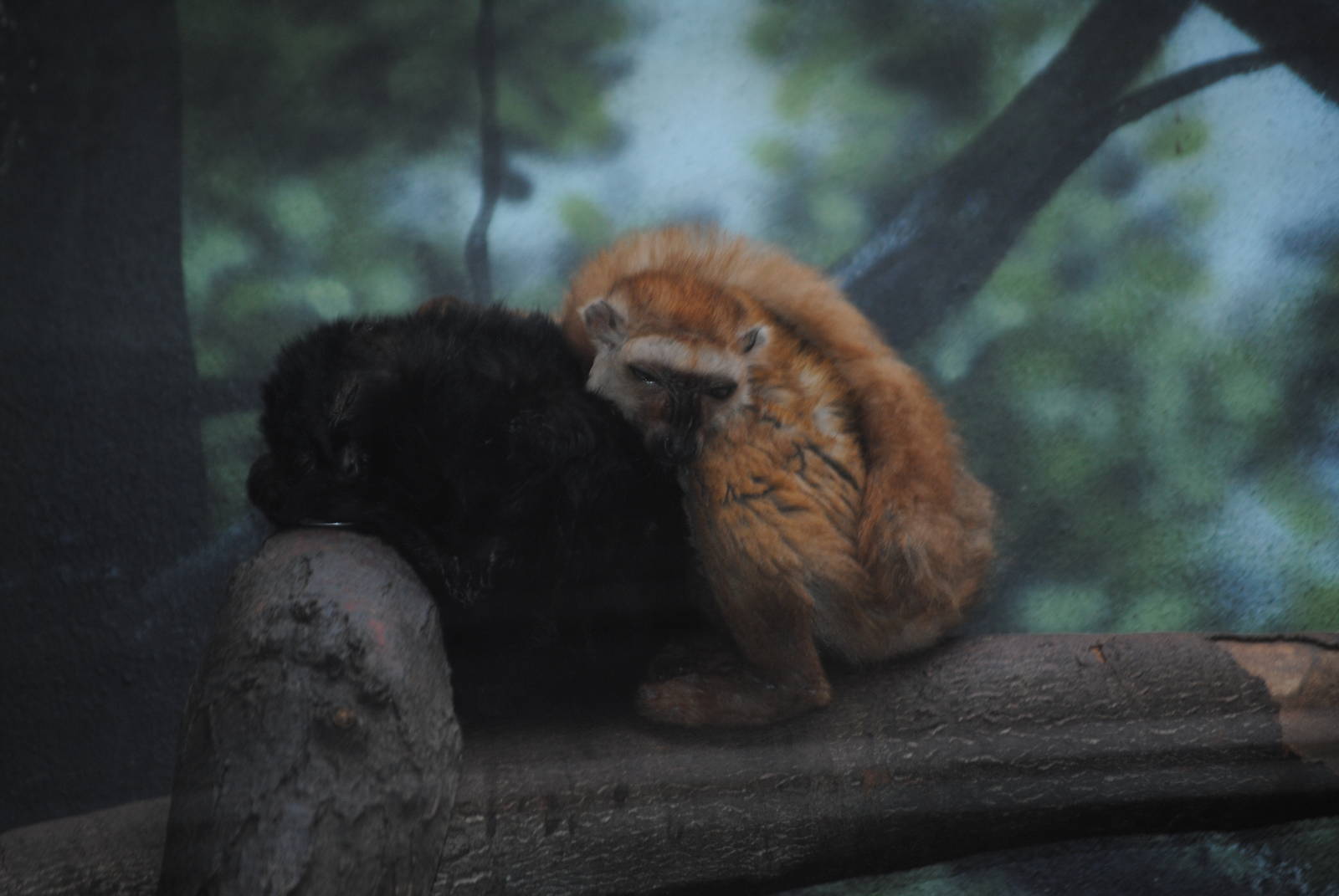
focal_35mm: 225
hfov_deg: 9.1
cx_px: 670
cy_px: 448
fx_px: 8379
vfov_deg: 6.1
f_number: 5
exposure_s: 1/60
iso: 200
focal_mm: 150
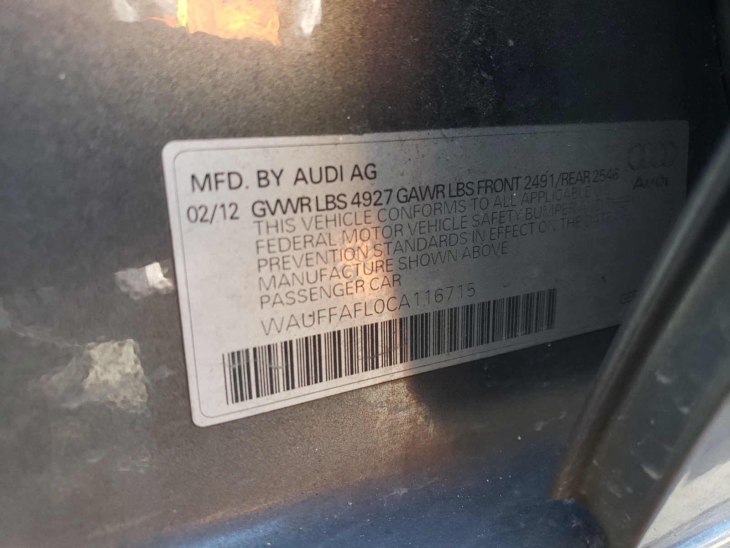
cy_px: 274
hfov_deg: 67.3
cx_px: 365
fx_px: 548
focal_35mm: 26
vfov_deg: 53.1
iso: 83
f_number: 1.5
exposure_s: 1/120
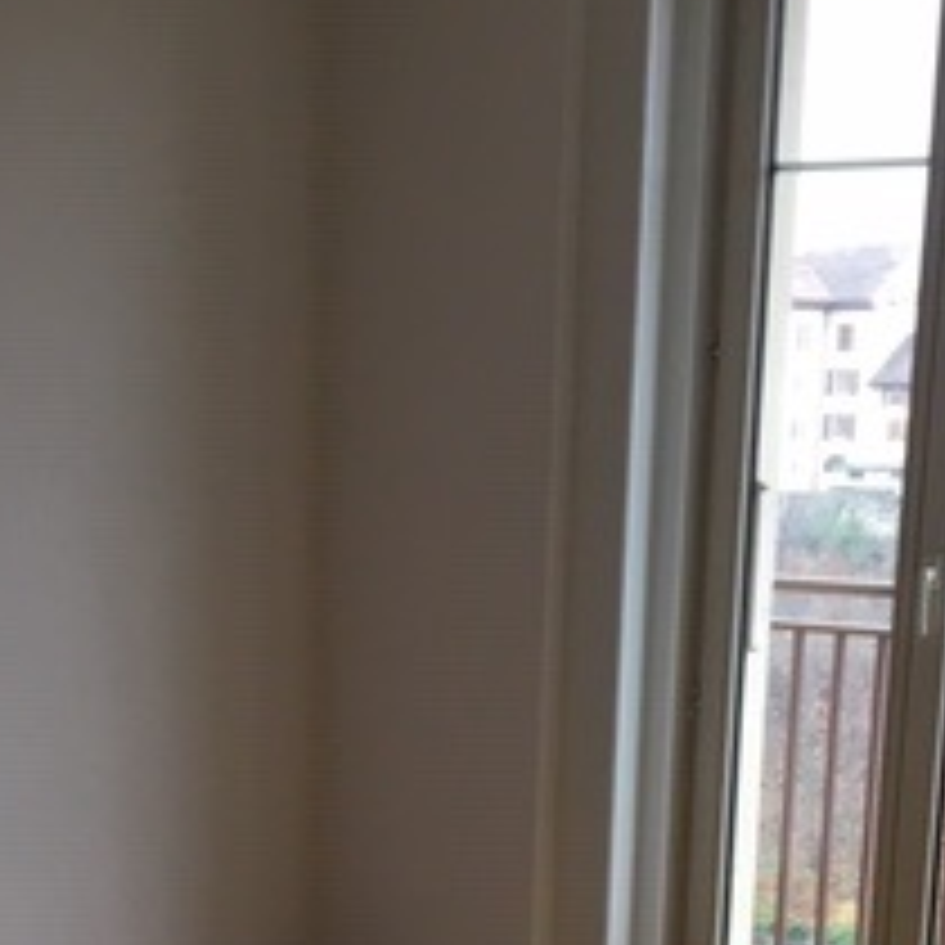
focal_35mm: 78
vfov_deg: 21.2
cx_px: 306
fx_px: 2409
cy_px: 1008
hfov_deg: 22.1
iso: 40
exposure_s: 1/33
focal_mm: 4.15
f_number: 2.2
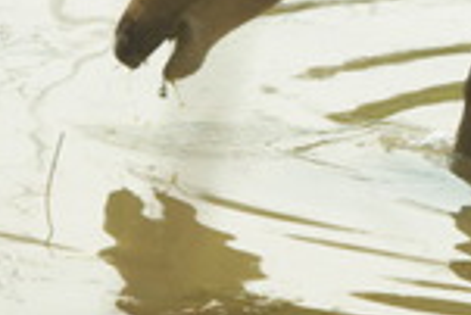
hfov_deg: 1.7
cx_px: 689
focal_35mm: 1208
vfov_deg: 1.1
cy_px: -158
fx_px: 15820
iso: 200
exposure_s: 1/350
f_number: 5.6
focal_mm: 190
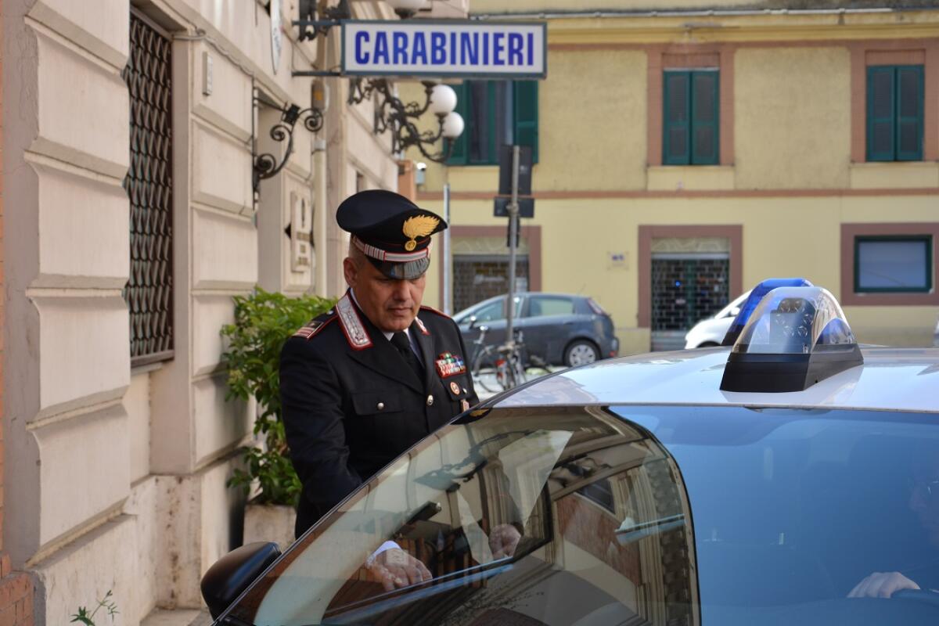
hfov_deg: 23.4
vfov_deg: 15.7
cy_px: 313
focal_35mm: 87
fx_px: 2269
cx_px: 470
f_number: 8
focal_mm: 58
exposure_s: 1/250
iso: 200
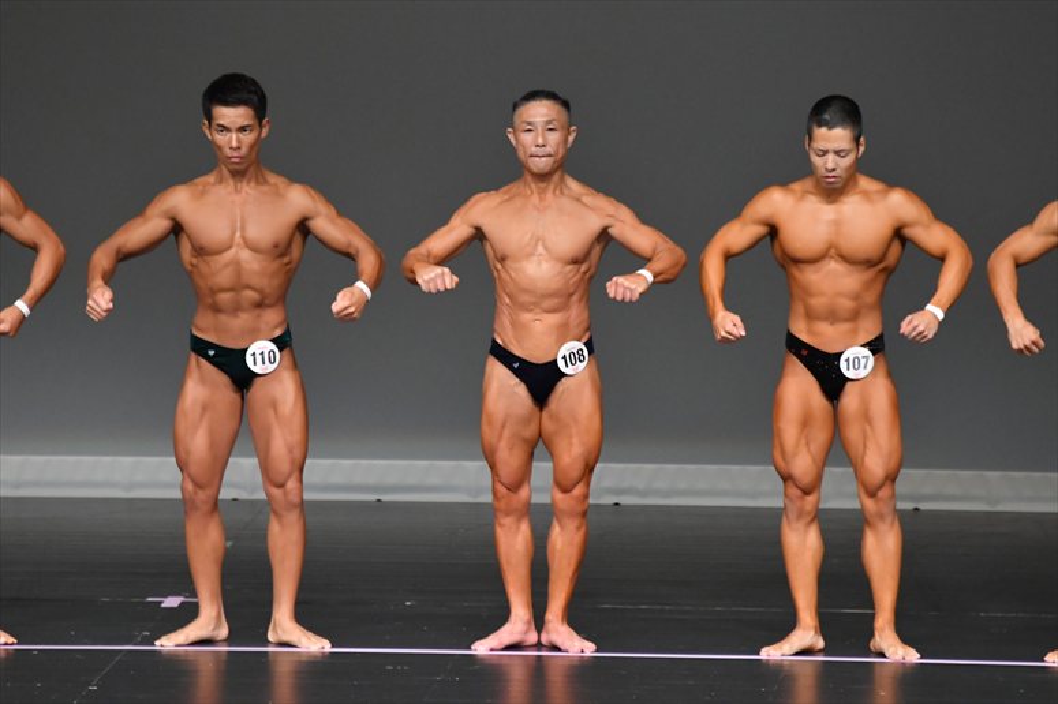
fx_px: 11016
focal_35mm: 375
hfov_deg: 5.5
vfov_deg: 3.7
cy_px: 352
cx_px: 529
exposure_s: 1/400
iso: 5000
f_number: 5.6
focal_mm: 250
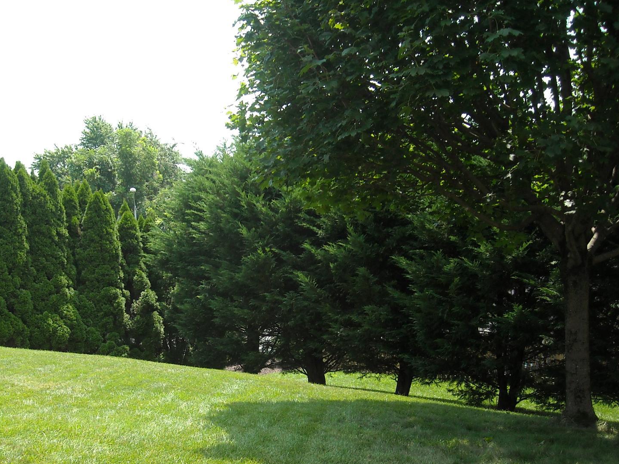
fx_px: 894
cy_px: 323
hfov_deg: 37.7
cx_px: 199
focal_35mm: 50
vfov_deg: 28.8
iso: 64
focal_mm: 5.7
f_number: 2.8
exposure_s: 1/438
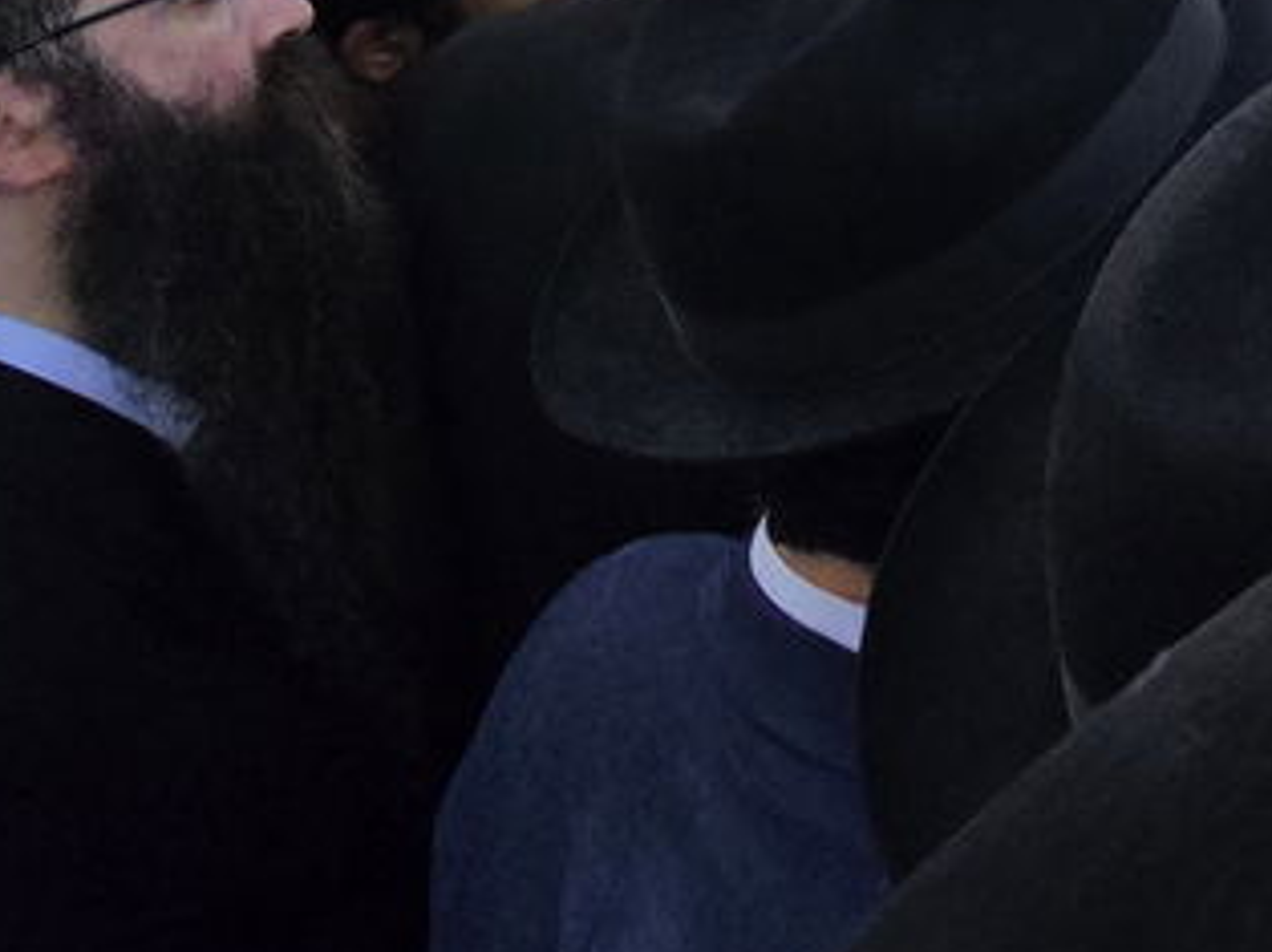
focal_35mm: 58
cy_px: -786
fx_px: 2130
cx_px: 1742
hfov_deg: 26.8
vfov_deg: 19.0
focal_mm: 2.2
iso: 64
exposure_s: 1/2000
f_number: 2.2
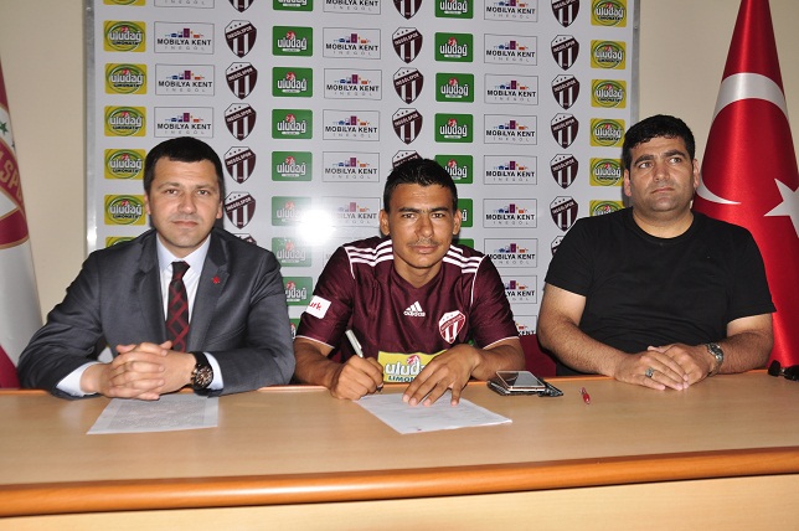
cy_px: 266
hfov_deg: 59.5
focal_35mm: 32
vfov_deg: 41.6
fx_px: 698
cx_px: 400
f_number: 5.6
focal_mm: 21
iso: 250
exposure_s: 1/125
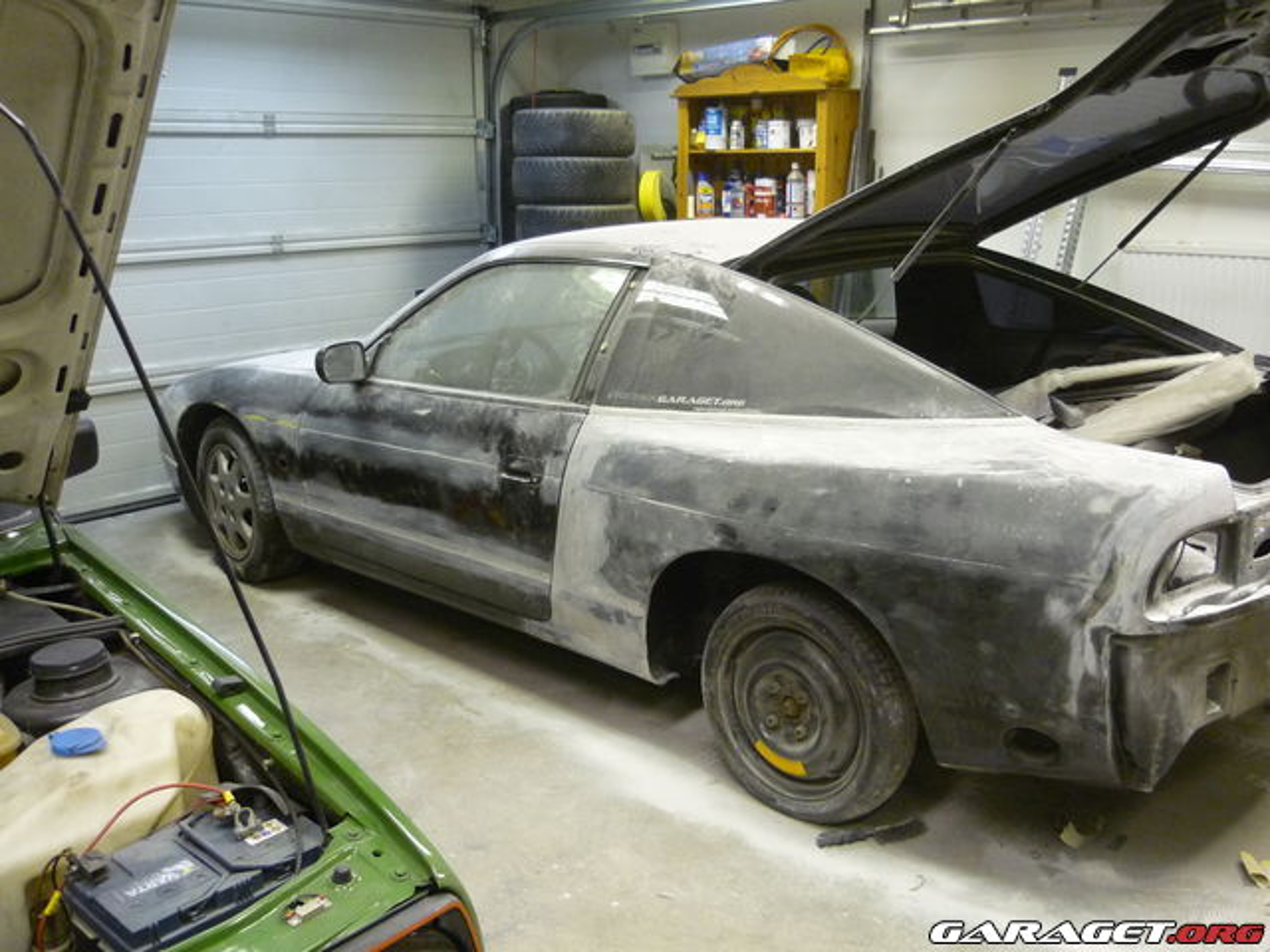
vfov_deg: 42.9
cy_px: 476
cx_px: 635
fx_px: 1211
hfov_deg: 55.4
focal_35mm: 33
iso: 320
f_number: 2.8
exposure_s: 1/30
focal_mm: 5.5
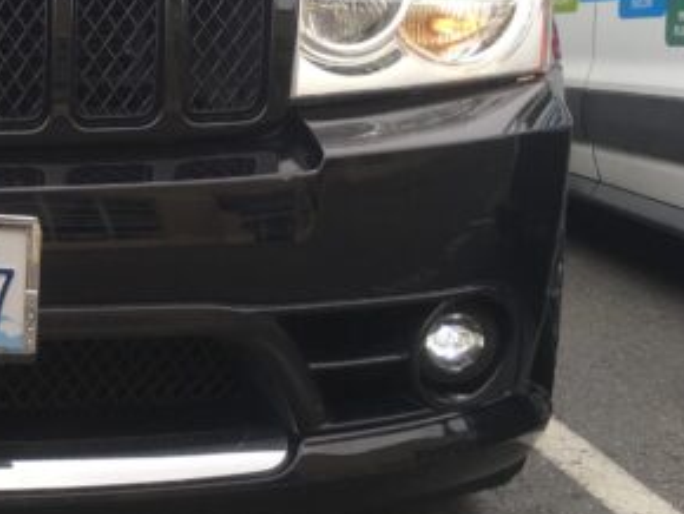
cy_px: 225
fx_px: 1384
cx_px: -113
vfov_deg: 21.0
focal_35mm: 70
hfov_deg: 25.3
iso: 25
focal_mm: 4.15
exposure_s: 1/196
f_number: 2.2
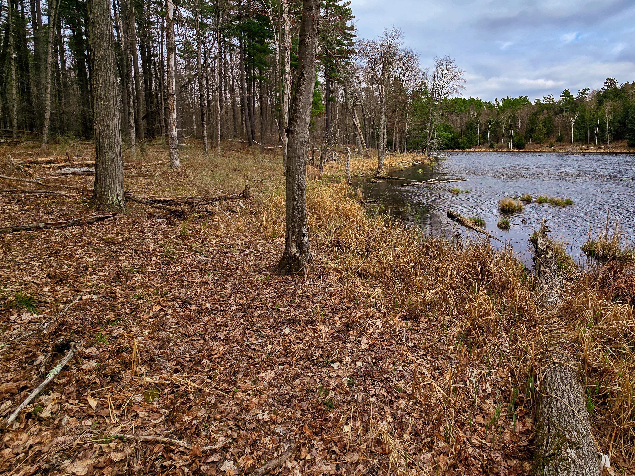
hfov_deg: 90.0
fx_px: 312
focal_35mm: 17
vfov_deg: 73.0
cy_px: 167
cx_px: 377
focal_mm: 2.2
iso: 50
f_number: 2.2
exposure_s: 1/1800
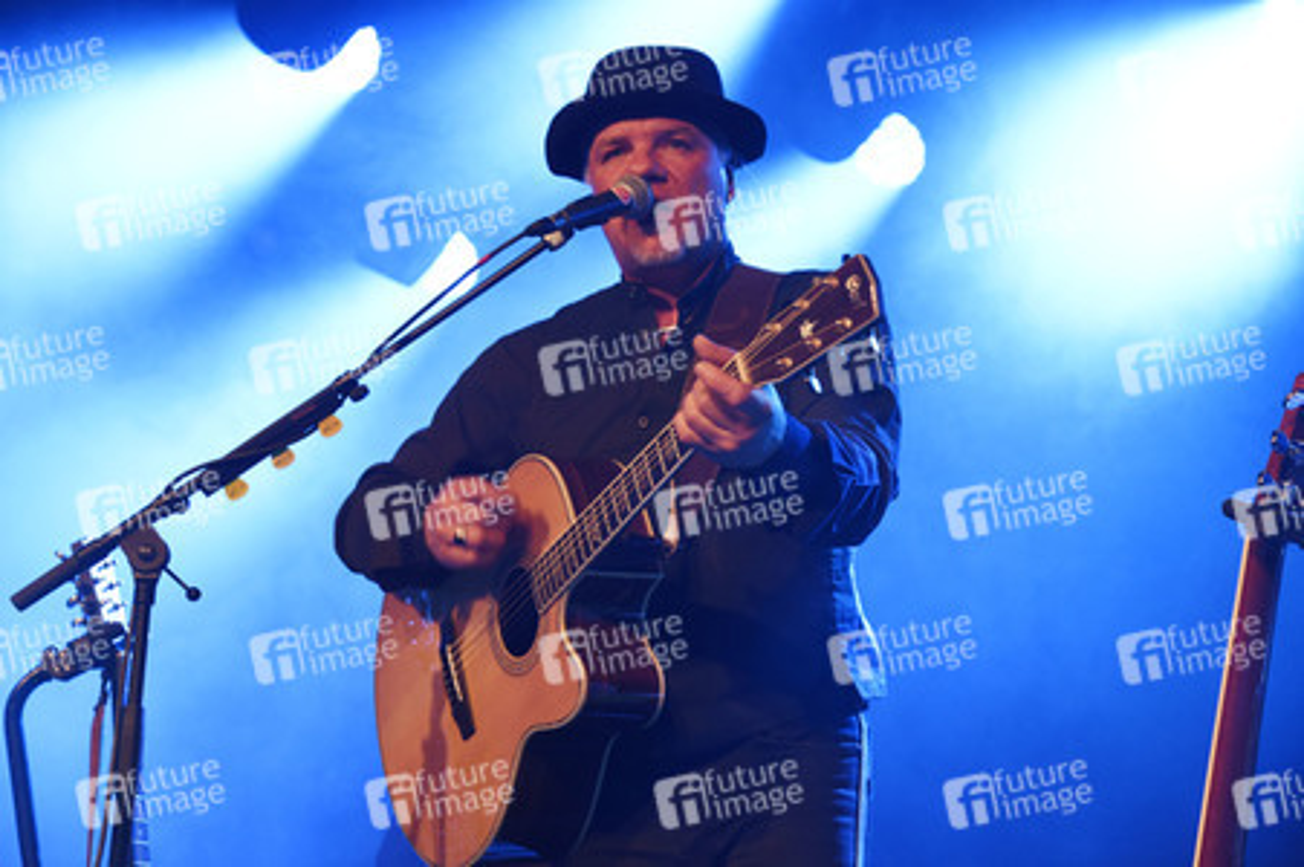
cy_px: 434
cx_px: 652
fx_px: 2823
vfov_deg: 17.5
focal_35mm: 78
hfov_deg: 26.0
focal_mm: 78
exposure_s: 1/60
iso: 1600
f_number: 6.3
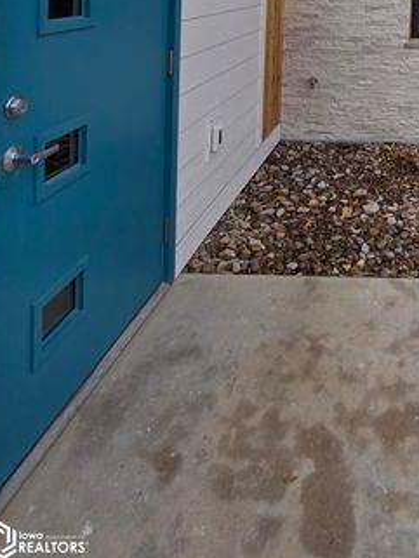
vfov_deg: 50.7
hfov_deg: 44.2
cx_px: 414
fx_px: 435
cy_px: -17
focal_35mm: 27
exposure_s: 1/2000
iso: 100
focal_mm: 2.2
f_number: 2.2
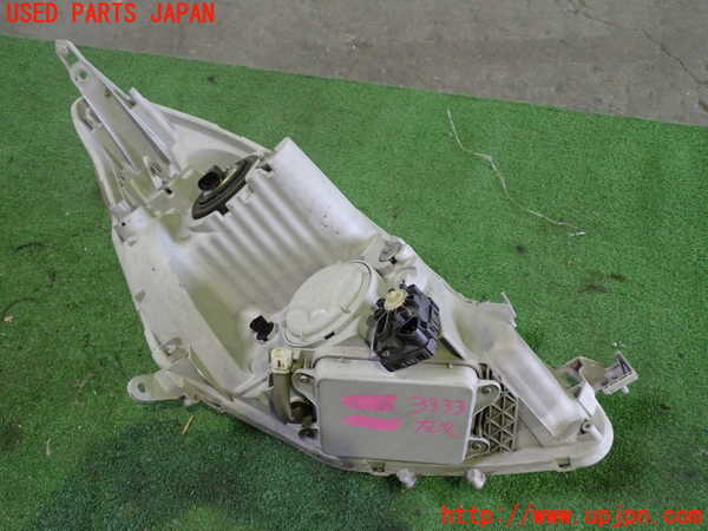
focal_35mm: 30
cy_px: 266
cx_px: 354
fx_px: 614
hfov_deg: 60.0
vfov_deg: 46.8
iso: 640
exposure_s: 1/30
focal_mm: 5.4
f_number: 2.3
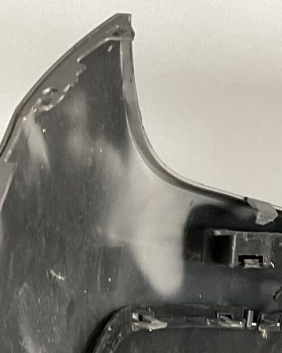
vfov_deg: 15.4
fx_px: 1231
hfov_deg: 11.8
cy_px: 483
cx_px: 545
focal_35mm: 118
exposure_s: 1/50
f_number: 1.8
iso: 125
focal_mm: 3
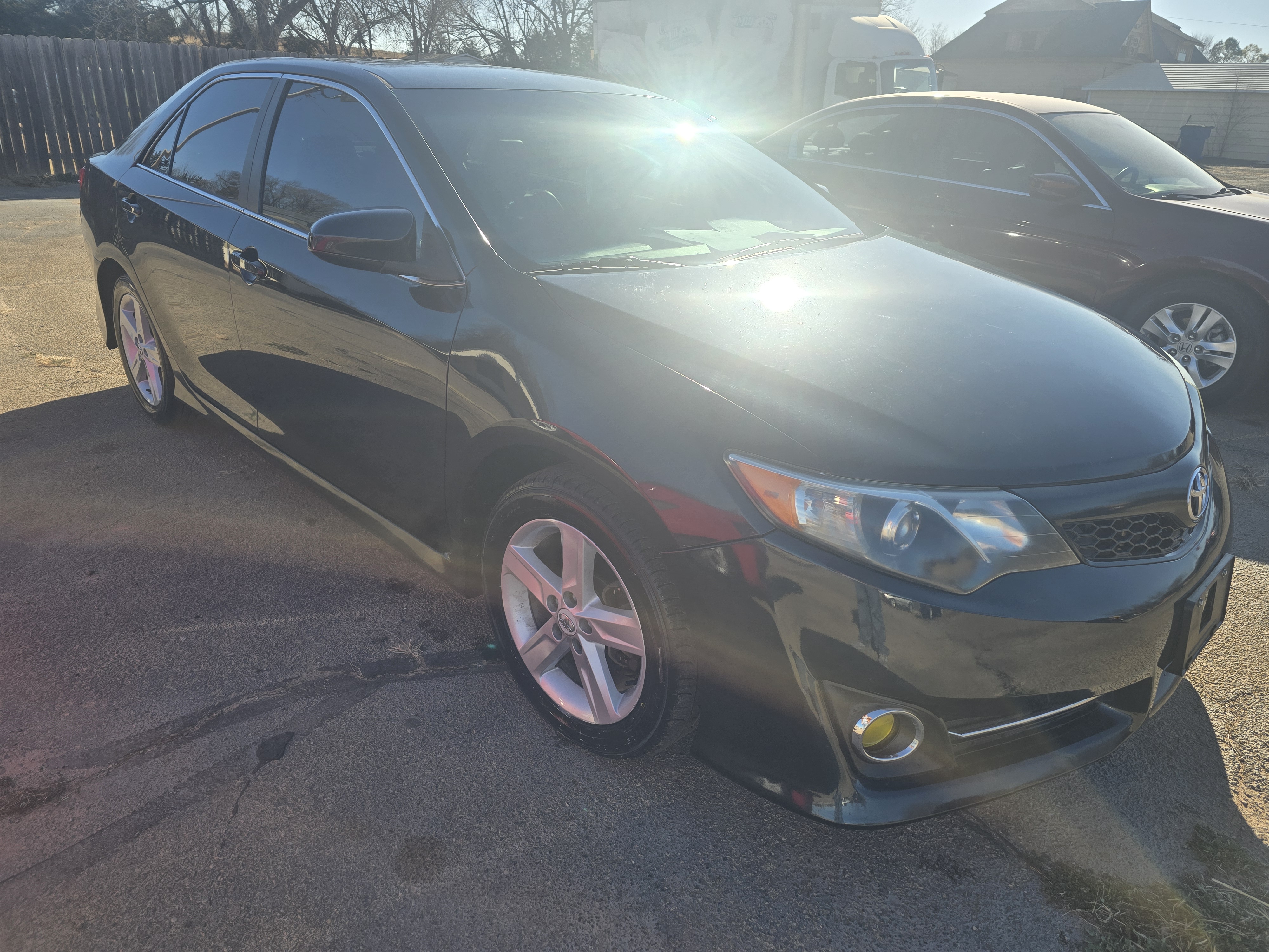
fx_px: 843
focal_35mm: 23
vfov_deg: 58.9
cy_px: 476
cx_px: 634
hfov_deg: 73.9
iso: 12
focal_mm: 6.3
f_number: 1.7
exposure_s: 1/832
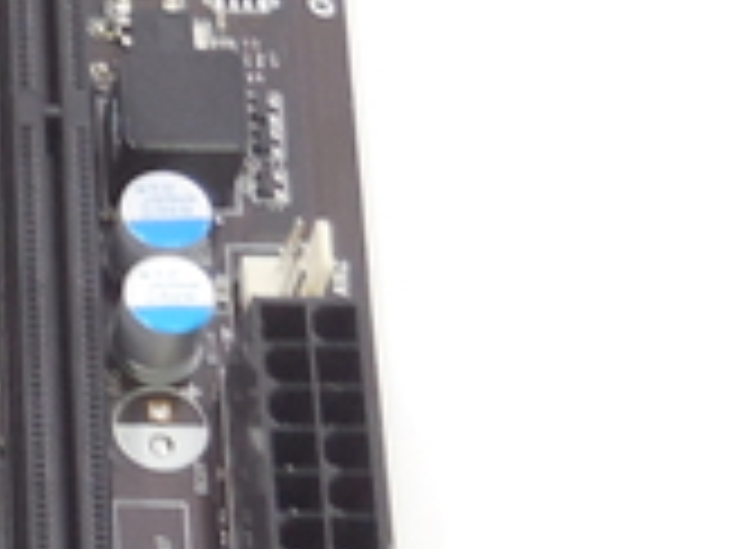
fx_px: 3327
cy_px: 680
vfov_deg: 9.3
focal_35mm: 157
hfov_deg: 11.6
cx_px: -603
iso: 140
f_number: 3.1
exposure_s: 1/30
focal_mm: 4.5
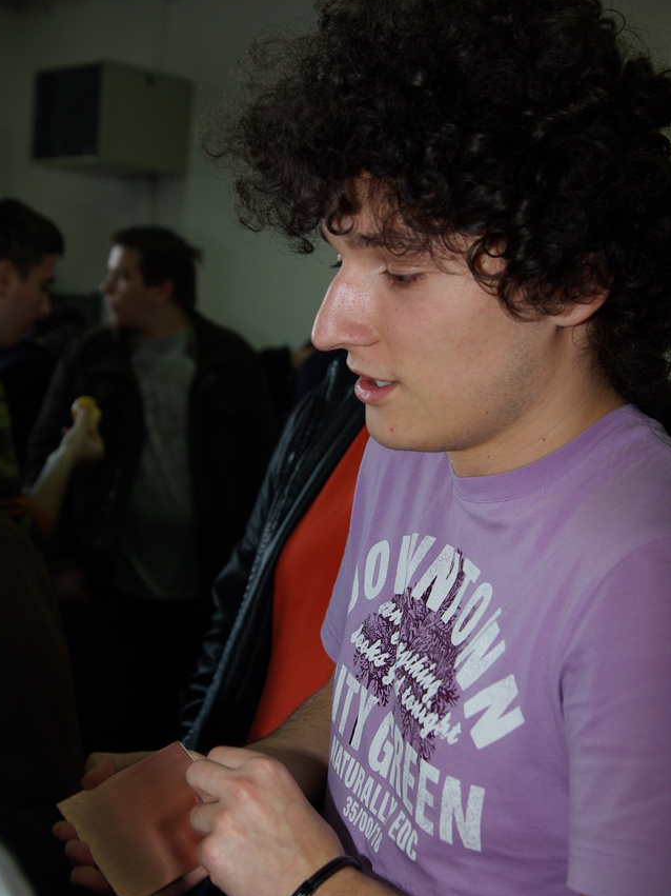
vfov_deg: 41.2
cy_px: 464
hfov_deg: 31.5
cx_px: 332
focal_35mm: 46
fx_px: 1189
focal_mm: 28
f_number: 4
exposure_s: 1/50
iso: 250
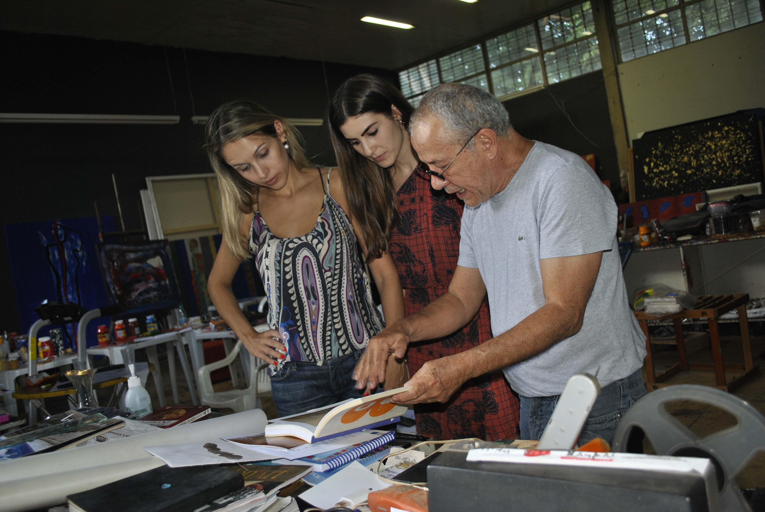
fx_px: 638
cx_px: 382
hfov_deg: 61.9
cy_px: 256
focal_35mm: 30
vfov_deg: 43.7
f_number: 3.8
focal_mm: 20
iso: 200
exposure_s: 1/60
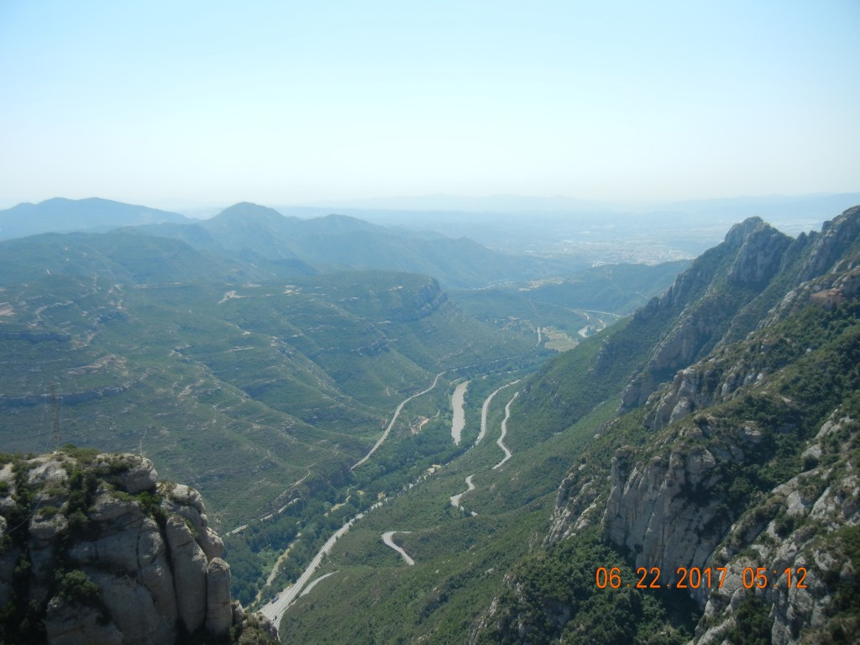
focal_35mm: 30
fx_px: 745
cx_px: 430
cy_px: 322
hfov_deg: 60.0
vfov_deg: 46.8
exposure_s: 1/360
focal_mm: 5.4
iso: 160
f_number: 7
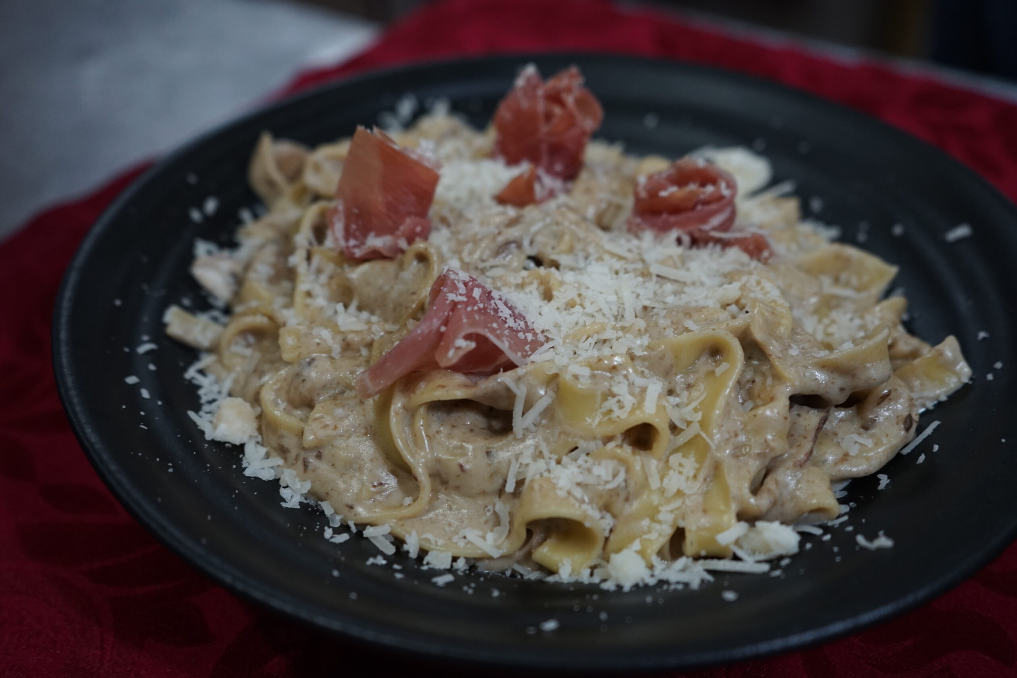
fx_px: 932
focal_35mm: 33
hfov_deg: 57.2
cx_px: 508
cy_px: 339
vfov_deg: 40.0
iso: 1000
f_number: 4
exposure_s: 1/60
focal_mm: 33
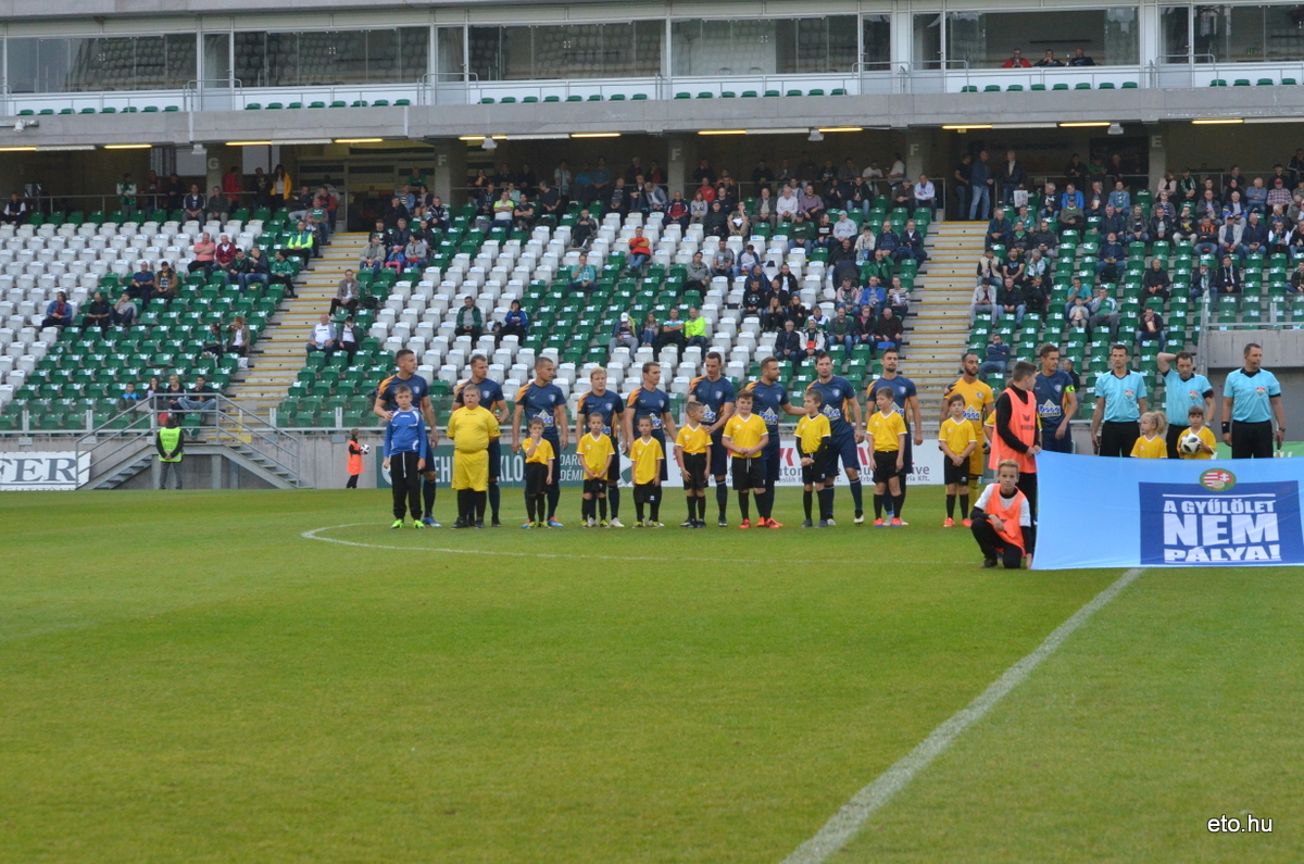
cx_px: 652
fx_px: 3796
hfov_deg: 19.5
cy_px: 432
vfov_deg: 13.0
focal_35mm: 105
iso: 1600
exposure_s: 1/640
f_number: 6.3
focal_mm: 70
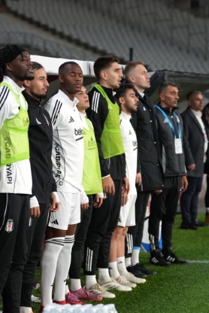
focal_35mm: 141
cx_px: 55
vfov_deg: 14.5
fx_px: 1227
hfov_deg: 9.7
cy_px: 157
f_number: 2.8
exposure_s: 1/1000
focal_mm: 93
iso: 2000
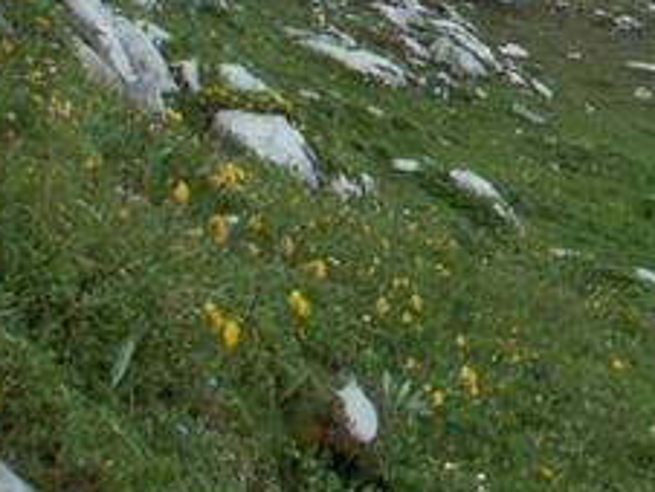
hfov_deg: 18.5
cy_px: -122
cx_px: 840
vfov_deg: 14.4
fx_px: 1875
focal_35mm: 99
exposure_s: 1/200
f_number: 5.6
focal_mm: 5.86
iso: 50
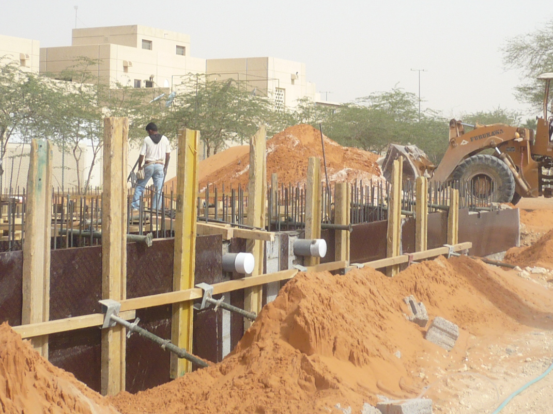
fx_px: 1070
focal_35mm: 67
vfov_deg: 21.8
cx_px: 305
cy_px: 124
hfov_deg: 29.0
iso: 100
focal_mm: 5.8
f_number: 8
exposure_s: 1/250
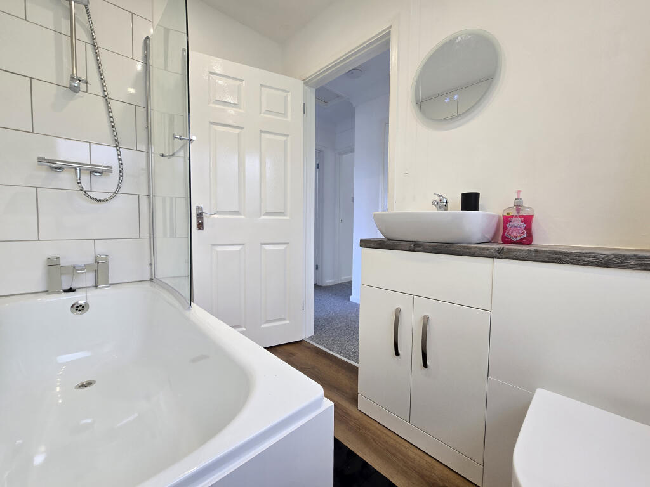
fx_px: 244
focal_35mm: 13
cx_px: 325
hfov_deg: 106.2
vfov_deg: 89.9
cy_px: 244
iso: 80
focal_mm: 2.2
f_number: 2.2
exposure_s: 1/50
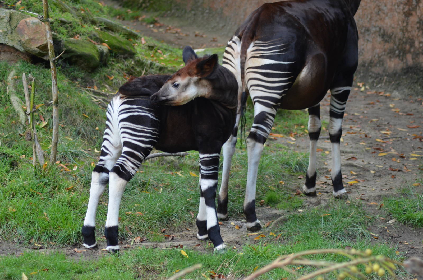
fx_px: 1759
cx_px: 212
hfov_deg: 13.7
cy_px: 140
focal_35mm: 150
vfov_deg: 9.1
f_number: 4
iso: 800
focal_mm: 100
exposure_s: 1/200
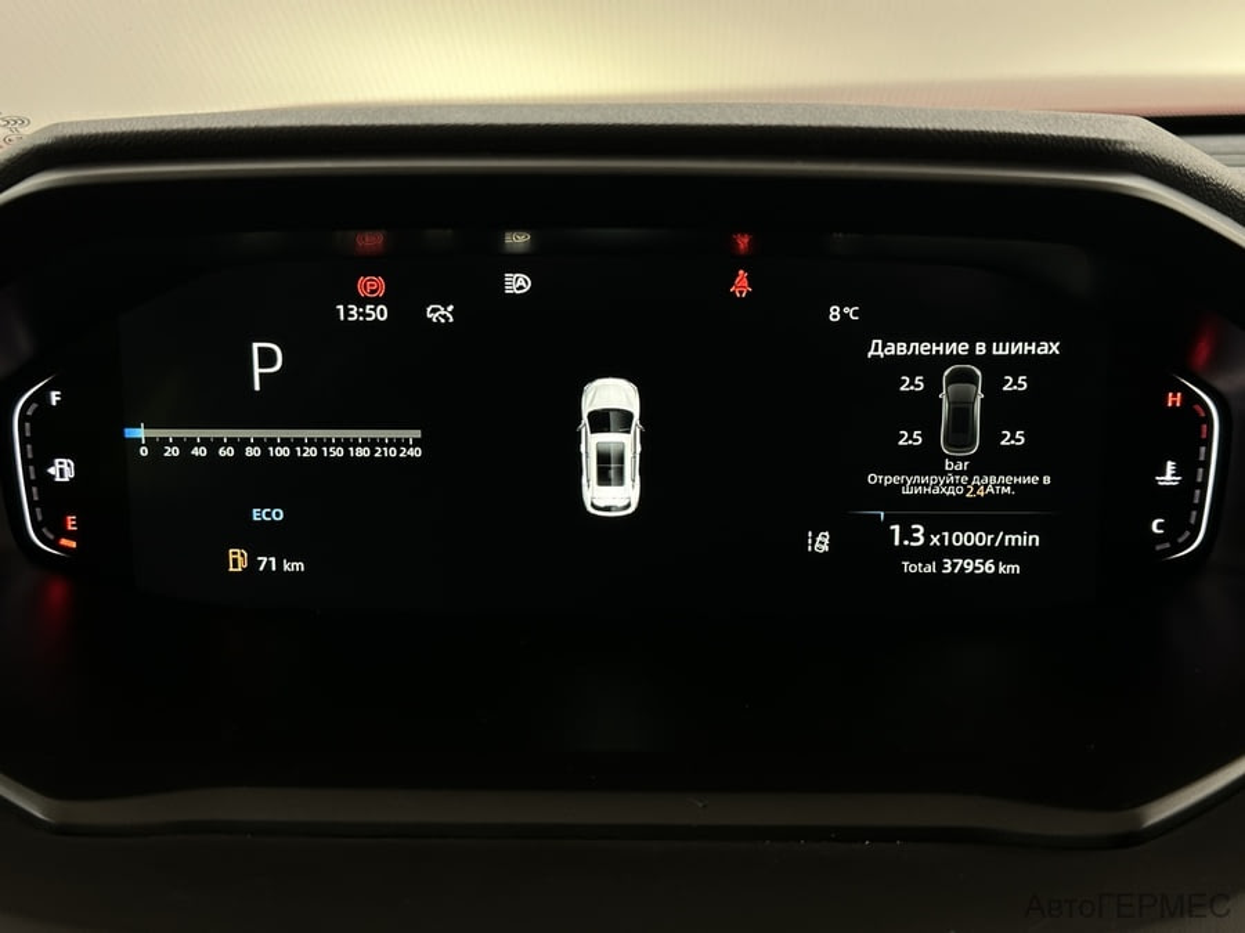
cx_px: 622
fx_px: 1726
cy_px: 466
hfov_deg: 39.7
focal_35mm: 48
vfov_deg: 30.3
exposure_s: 1/33
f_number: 1.78
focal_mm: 6.86
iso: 200
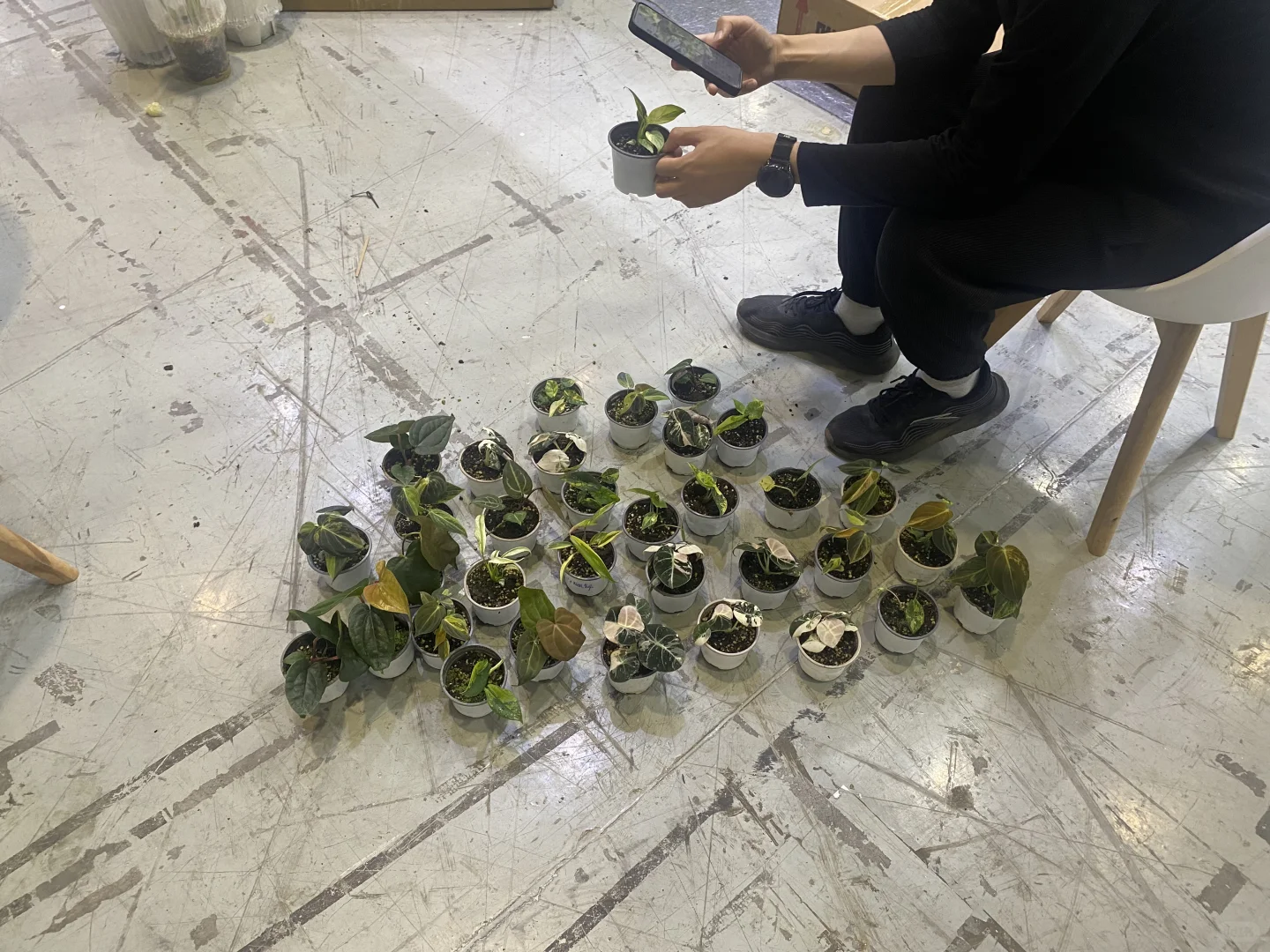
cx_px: 635
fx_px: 954
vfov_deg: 53.1
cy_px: 476
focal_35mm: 26
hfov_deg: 67.3
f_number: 1.8
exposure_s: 1/50
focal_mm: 4.25
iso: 80
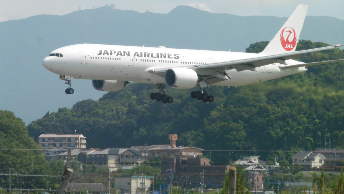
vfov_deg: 3.8
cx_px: 172
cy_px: 67
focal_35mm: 316
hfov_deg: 6.8
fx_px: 2883
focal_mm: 51.5
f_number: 6.3
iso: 400
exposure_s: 1/1250
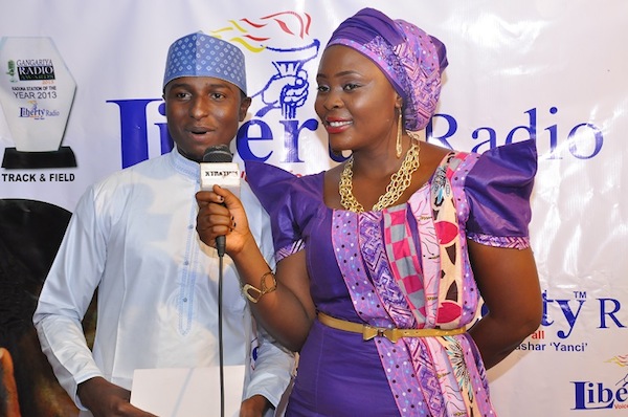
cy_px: 208
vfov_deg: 22.5
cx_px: 314
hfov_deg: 33.4
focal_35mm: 60
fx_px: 1045
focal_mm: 40
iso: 800
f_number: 8
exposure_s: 1/60
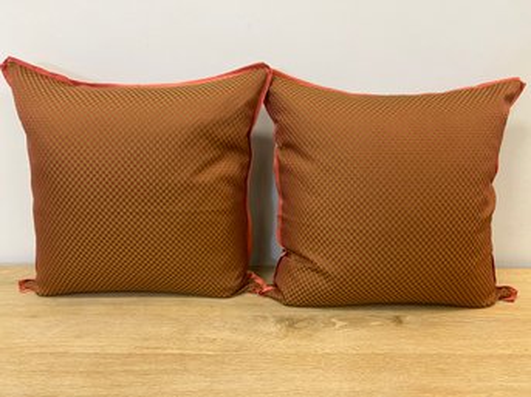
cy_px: 198
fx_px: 399
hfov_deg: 67.3
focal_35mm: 26
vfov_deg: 53.0
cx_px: 266
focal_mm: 5.7
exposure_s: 1/60
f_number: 1.5
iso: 100
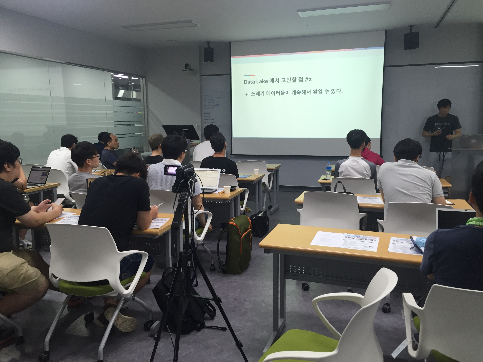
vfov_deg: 48.2
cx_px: 242
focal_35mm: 29
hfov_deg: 61.7
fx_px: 405
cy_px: 181
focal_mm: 4.15
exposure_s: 1/30
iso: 40
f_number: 2.2
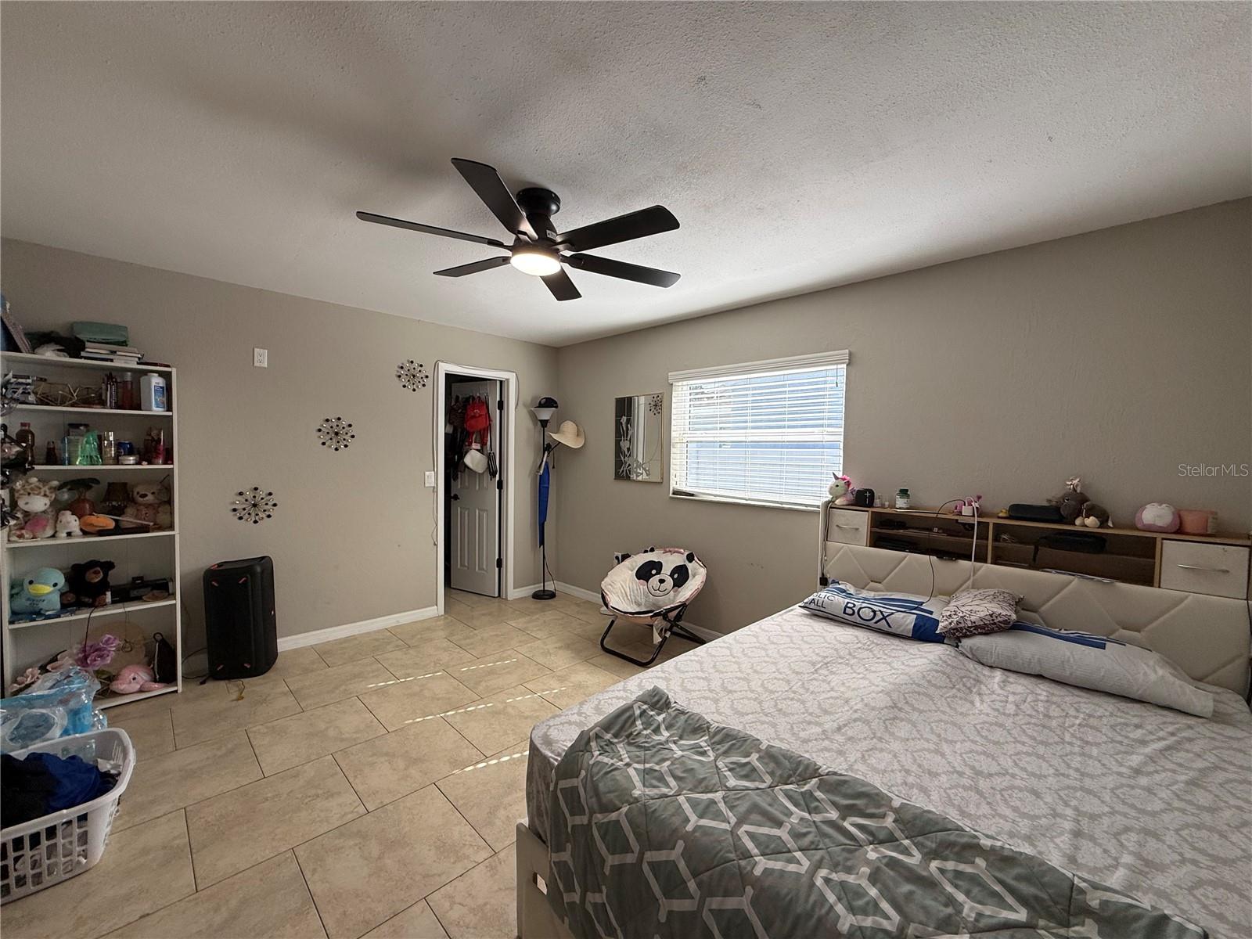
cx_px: 626
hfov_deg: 102.1
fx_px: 506
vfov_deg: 85.7
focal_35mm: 14
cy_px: 470
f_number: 2.2
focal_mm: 2.22
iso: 64
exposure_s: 1/104
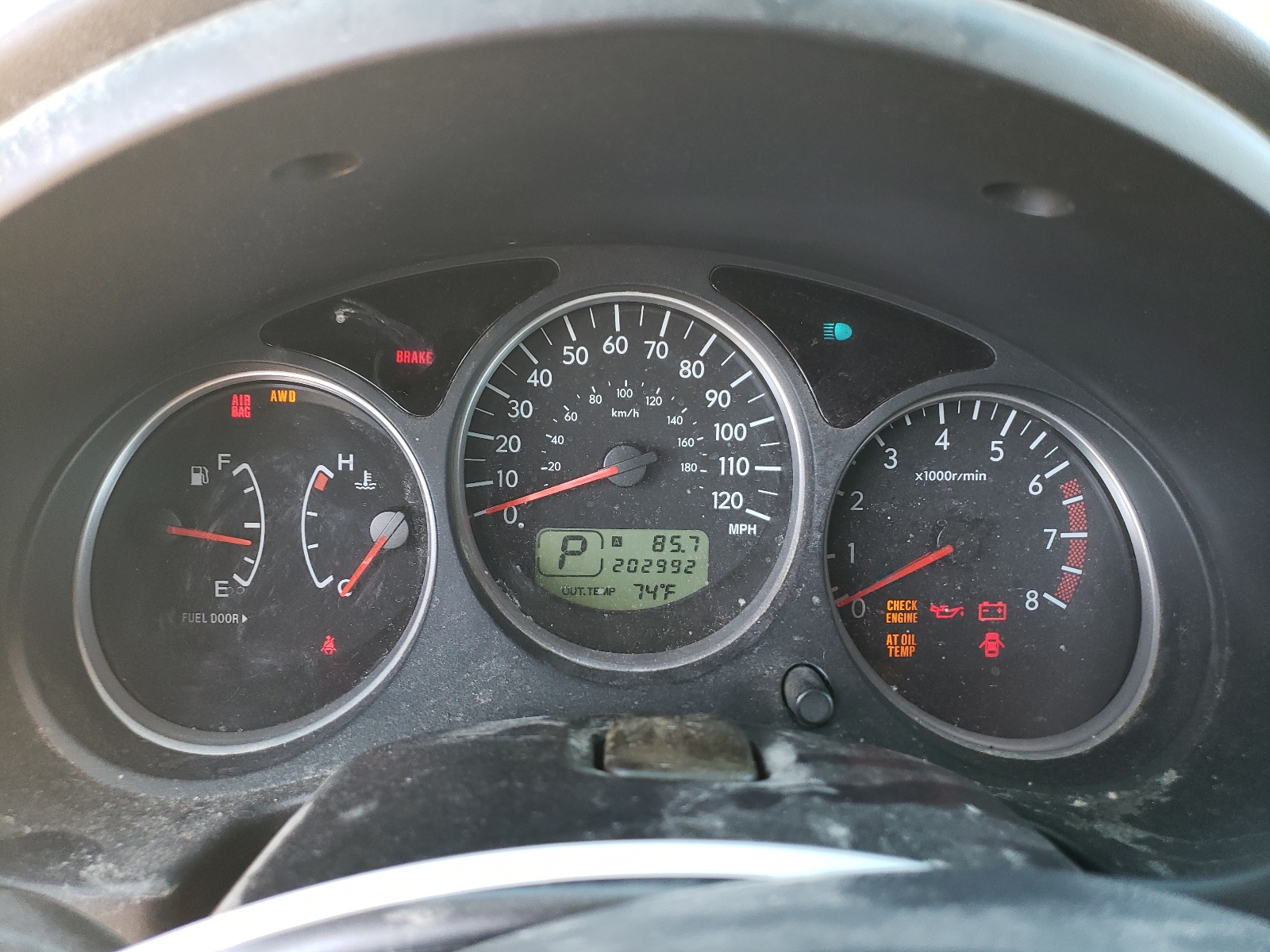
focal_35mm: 26
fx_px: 954
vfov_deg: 53.1
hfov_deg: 67.3
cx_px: 635
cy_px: 476
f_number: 1.5
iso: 78
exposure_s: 1/60.2
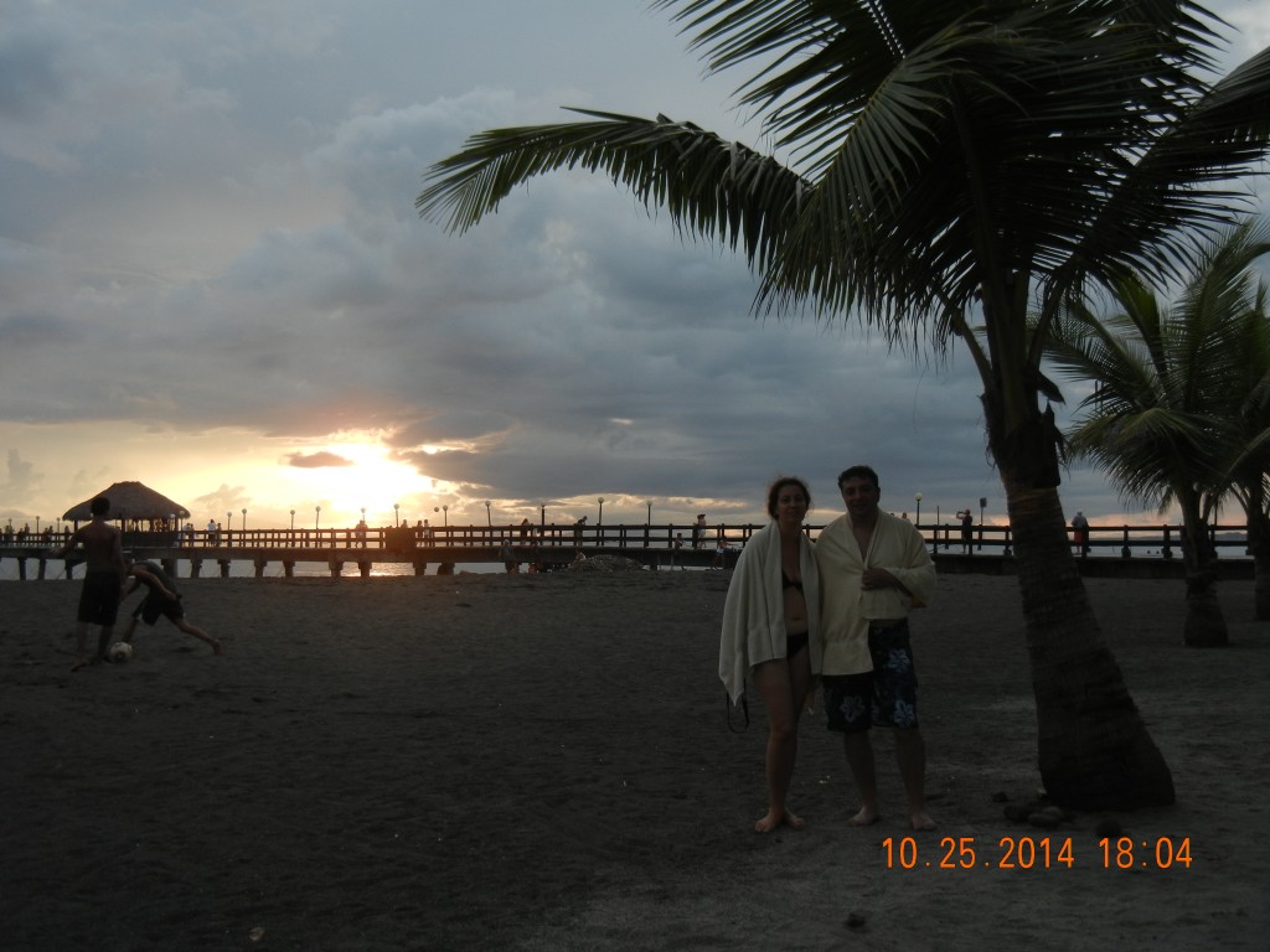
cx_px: 635
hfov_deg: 47.9
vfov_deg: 36.8
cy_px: 476
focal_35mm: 39
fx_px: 1431
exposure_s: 1/160
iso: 160
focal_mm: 7.1
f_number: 3.7
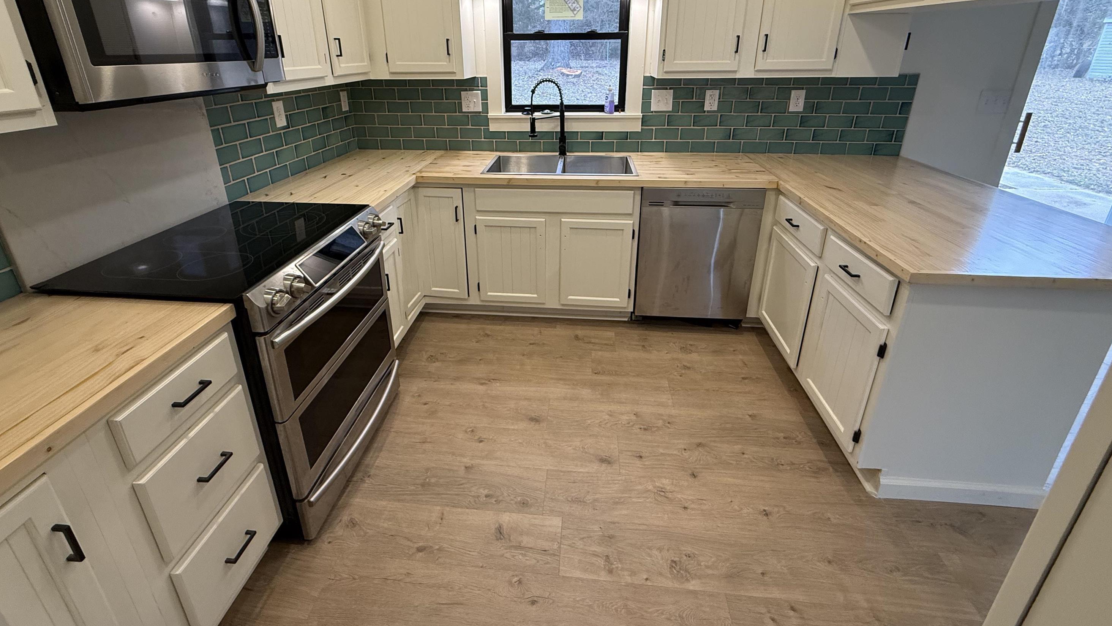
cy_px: 218
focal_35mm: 16
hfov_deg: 99.3
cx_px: 541
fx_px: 472
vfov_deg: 65.6
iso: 200
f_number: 2.2
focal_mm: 2.22
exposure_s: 1/120
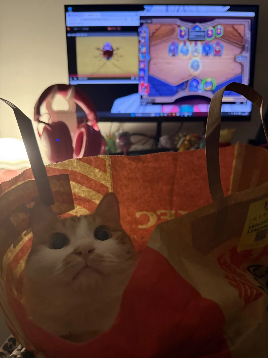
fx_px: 258
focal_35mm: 25
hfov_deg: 54.9
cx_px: 139
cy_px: 184
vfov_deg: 69.4
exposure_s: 1/60
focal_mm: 6.76
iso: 800
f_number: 1.78
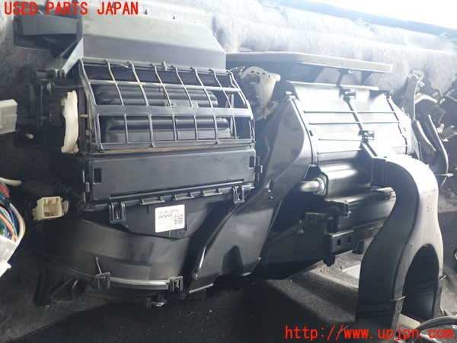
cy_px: 172
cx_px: 228
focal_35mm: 30
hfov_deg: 60.0
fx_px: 396
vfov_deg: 46.8
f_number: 2.3
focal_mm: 5.5
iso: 400
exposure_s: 1/125
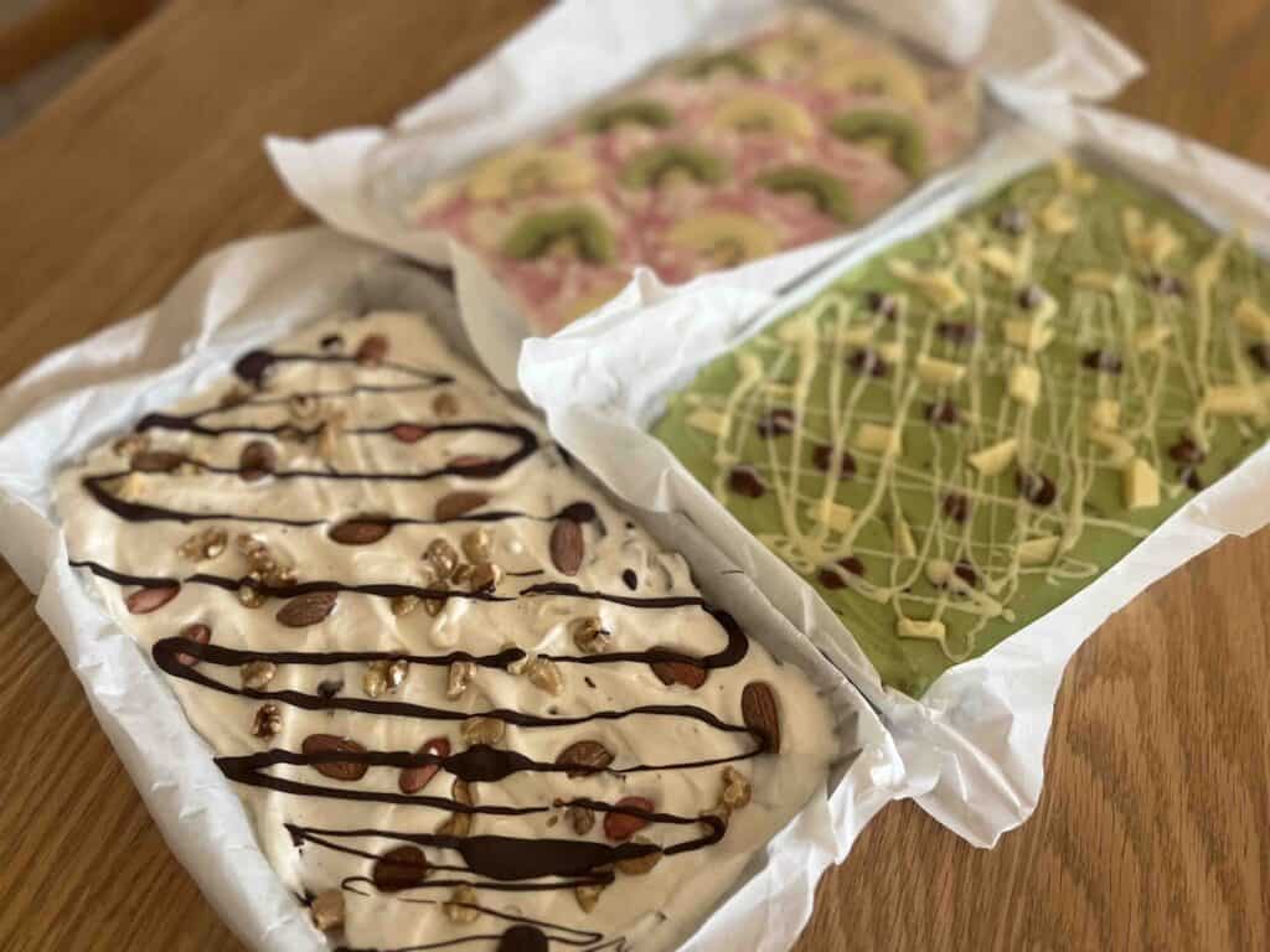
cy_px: 476
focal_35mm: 26
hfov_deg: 67.3
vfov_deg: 53.1
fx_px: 954
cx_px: 635
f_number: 1.6
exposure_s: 1/121
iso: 125
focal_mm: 5.1
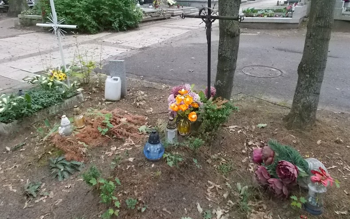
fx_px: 267
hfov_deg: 66.5
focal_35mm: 28
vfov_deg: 44.4
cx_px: 174
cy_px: 91
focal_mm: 4.6
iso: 400
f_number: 3.2
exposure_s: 1/160
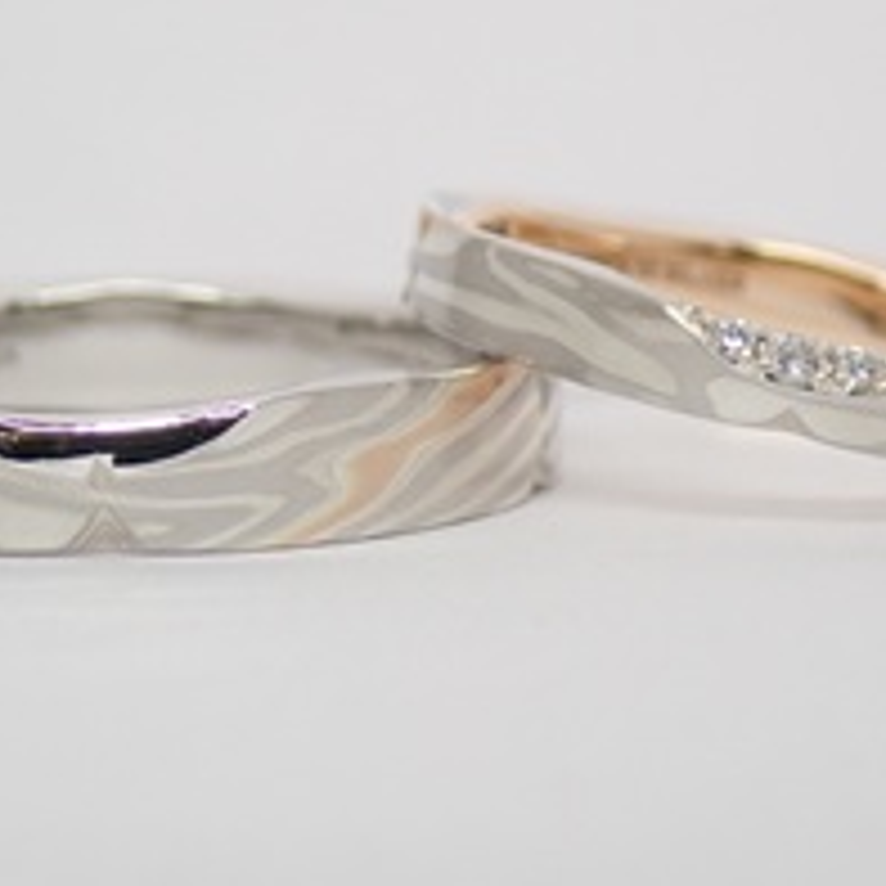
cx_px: 423
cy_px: 385
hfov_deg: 11.3
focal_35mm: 155
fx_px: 4488
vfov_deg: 11.3
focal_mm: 13.65
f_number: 4.1
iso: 200
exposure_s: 1/160
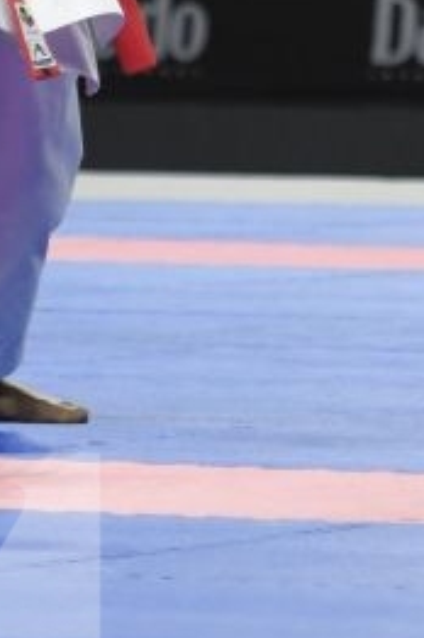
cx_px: -127
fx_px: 12434
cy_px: -190
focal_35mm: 702
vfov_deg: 2.9
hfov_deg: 2.0
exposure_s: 1/800
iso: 800
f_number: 2.8
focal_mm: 102
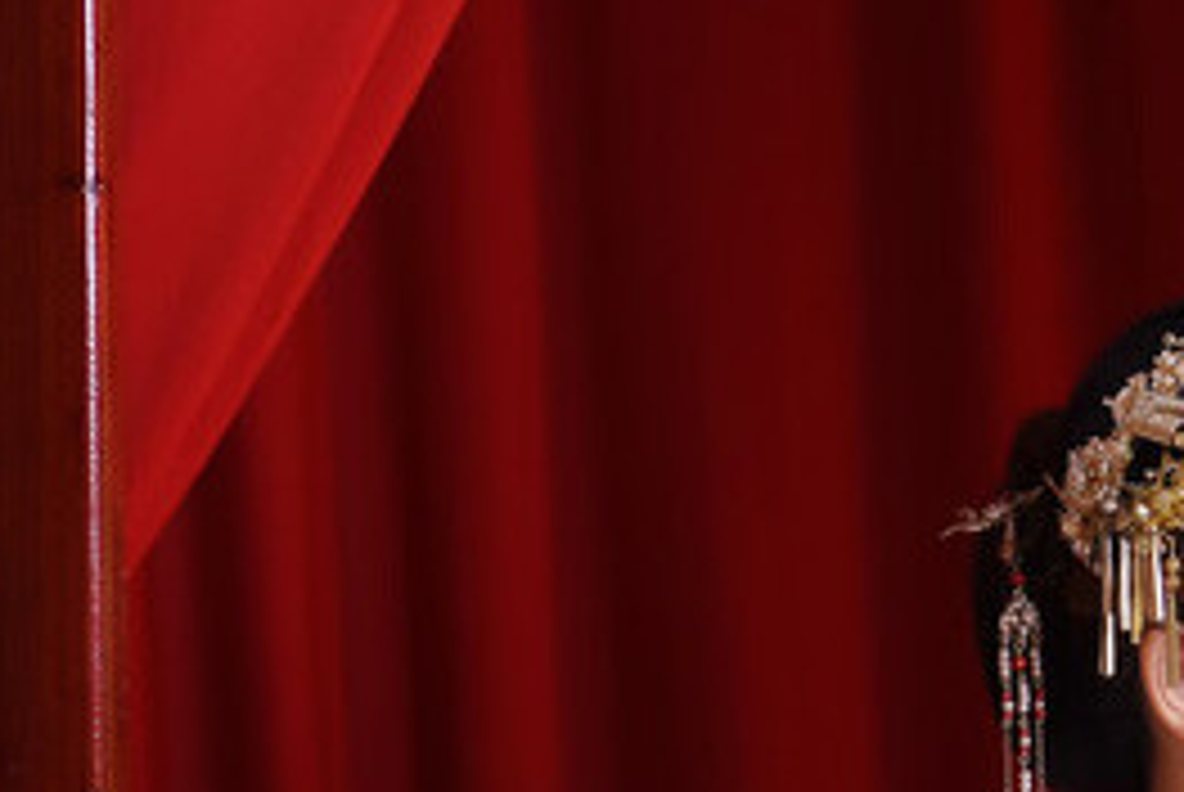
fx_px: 8264
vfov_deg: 5.5
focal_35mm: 251
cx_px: 1846
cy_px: 889
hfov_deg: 8.0
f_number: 4
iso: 640
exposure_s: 1/100
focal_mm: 55
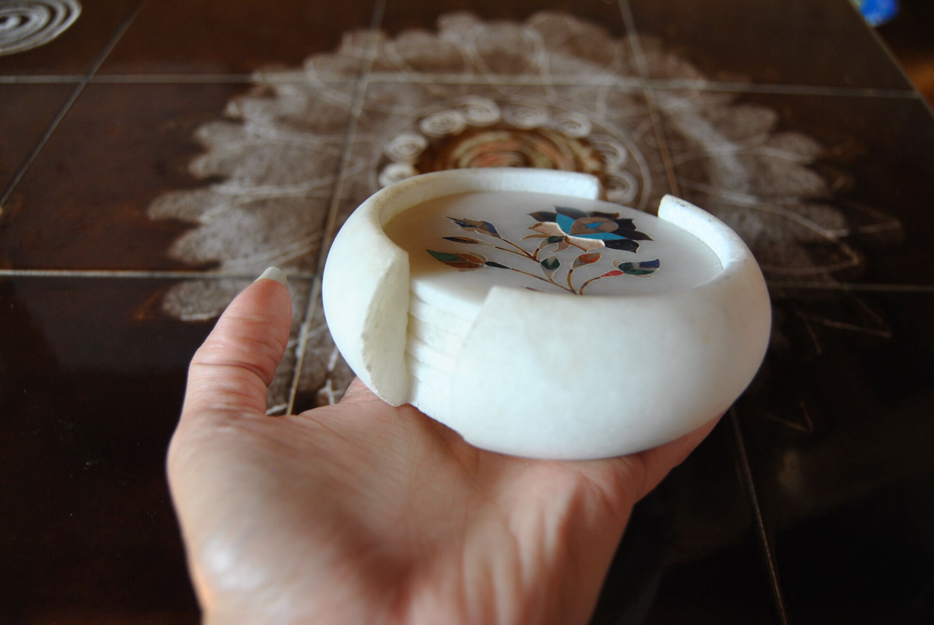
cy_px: 312
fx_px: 779
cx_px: 467
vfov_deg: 43.7
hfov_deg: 61.9
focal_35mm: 30
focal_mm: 20
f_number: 3.5
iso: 200
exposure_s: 1/50
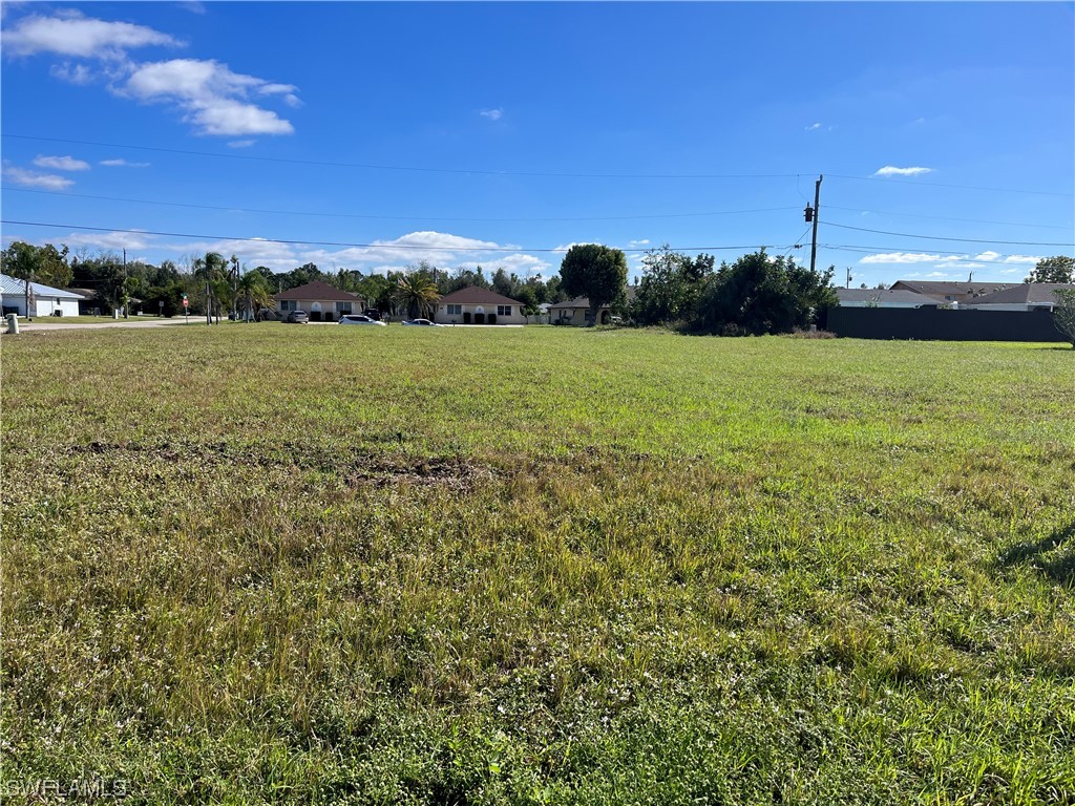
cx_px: 538
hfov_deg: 67.3
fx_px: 807
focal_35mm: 26
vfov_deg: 53.1
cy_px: 403
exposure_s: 1/4854
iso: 50
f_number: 1.6
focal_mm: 5.1
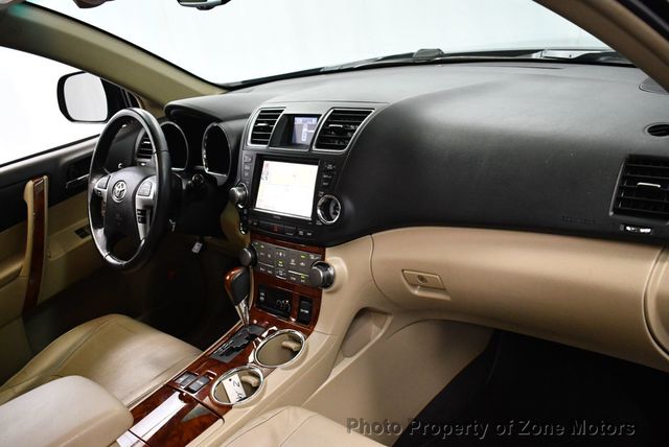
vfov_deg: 36.9
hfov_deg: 53.1
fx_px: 670
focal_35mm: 36
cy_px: 224
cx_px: 334
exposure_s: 1/125
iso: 2500
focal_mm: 18
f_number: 3.5
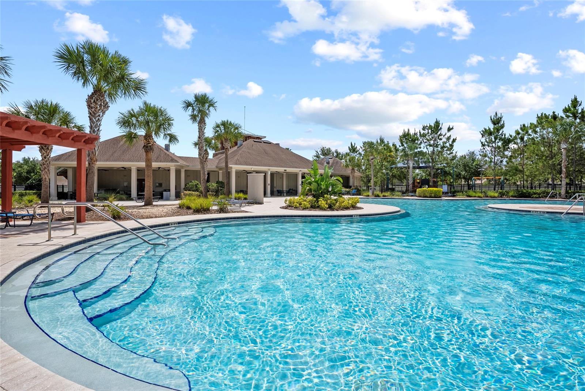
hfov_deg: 96.7
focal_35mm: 16
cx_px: 292
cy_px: 196
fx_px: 260
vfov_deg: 73.8
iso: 100
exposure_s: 1/160
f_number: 8
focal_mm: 16
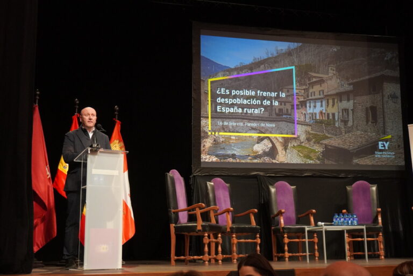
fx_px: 516
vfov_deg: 29.9
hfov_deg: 43.6
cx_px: 206
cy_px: 138
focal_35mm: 45
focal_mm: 30
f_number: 5
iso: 3200
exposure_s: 1/160
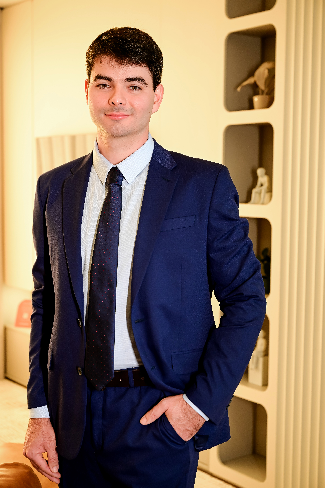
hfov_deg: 24.6
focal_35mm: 55
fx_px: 746
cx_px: 162
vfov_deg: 36.3
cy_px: 244
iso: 1600
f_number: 4.5
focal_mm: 55
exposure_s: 1/125
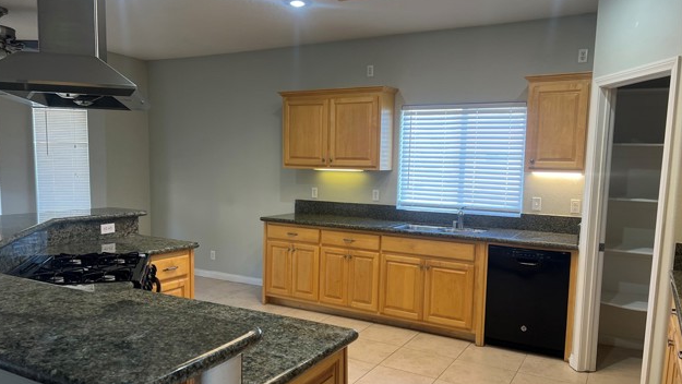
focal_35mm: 29
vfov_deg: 40.1
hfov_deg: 66.0
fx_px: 525
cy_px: 219
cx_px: 334
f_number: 1.5
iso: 125
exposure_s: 1/120
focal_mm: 5.7
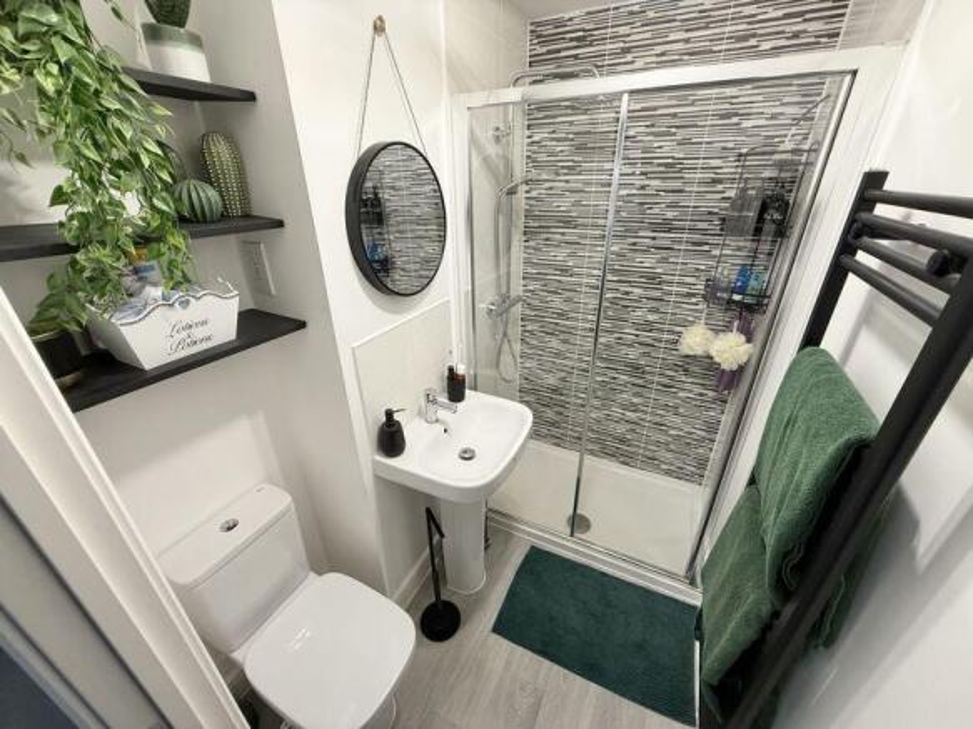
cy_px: 364
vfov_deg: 85.7
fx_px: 393
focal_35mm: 14
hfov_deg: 102.1
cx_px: 486
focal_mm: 2.22
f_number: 2.2
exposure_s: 1/100
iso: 250
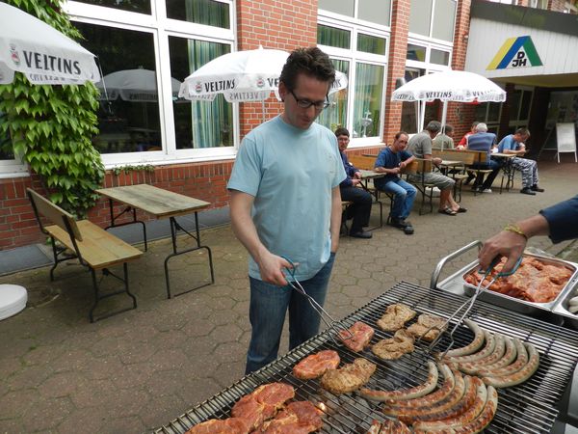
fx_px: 384
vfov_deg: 58.9
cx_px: 289
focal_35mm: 23
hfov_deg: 73.9
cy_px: 217
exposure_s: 1/250
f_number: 3.4
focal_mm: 4
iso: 160
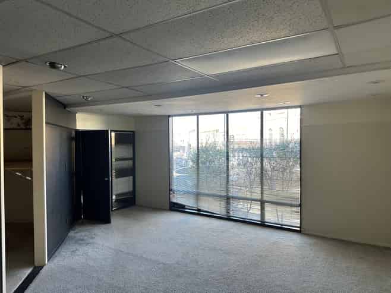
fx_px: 271
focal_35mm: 24
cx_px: 196
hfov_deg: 71.6
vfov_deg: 56.8
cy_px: 146
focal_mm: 6.86
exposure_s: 1/121
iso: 160
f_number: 1.78
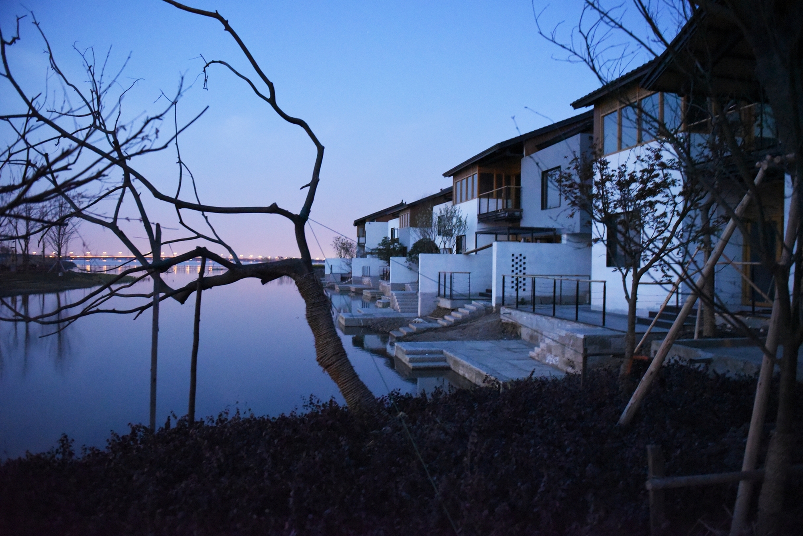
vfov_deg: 53.2
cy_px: 268
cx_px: 402
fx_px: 535
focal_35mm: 24
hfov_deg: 73.7
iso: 12800
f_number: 2.8
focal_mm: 24
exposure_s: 1/13
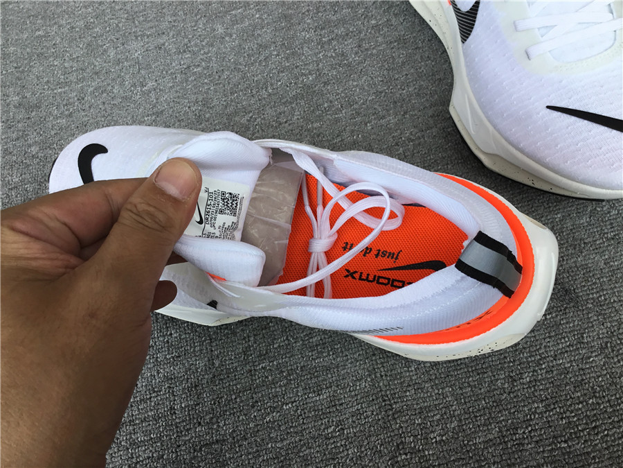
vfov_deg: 45.4
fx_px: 558
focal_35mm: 31
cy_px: 234
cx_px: 312
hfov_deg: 58.4
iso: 25
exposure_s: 1/392
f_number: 2.4
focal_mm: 3.3
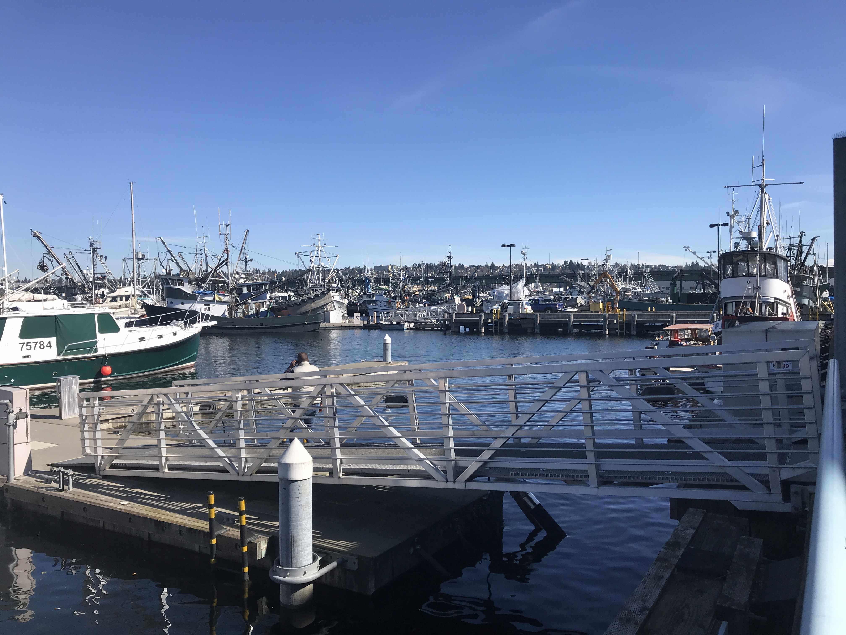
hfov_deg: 63.4
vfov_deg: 49.7
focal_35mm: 28
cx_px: 423
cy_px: 318
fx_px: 684
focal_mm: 3.99
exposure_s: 1/2398
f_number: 1.8
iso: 20
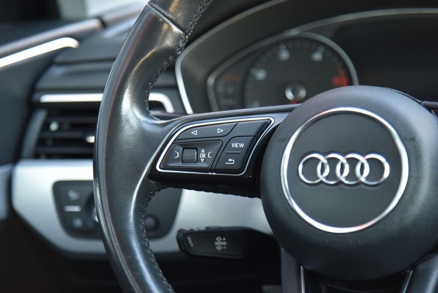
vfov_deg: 11.4
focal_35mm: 120
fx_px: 1461
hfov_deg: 17.1
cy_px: 146
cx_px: 219
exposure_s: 1/20
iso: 500
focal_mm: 120
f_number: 4
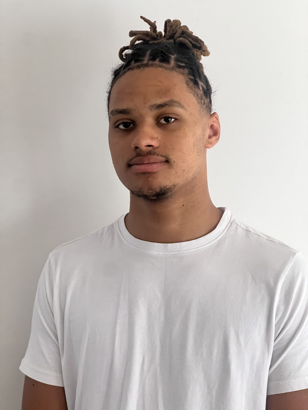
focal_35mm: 77
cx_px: 154
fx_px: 913
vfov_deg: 25.3
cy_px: 205
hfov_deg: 19.1
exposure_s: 1/60
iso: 500
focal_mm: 9
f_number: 2.8
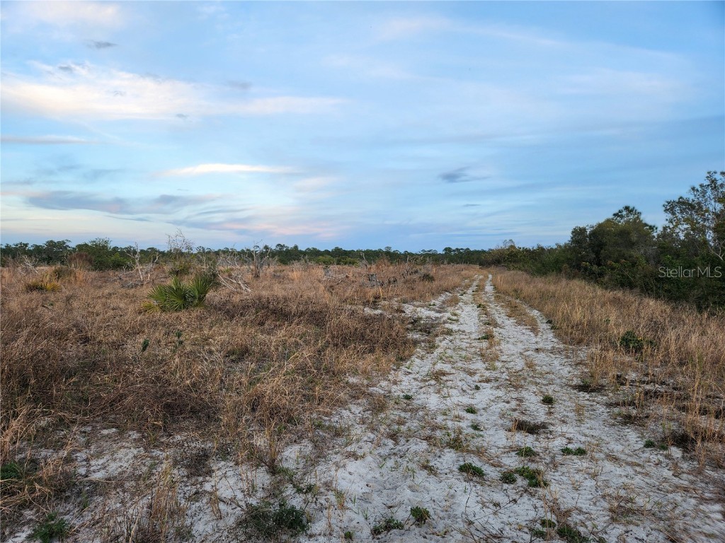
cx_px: 362
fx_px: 482
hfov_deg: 73.9
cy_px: 272
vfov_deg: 58.9
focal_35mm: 23
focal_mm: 5.4
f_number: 1.8
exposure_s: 1/120
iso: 32
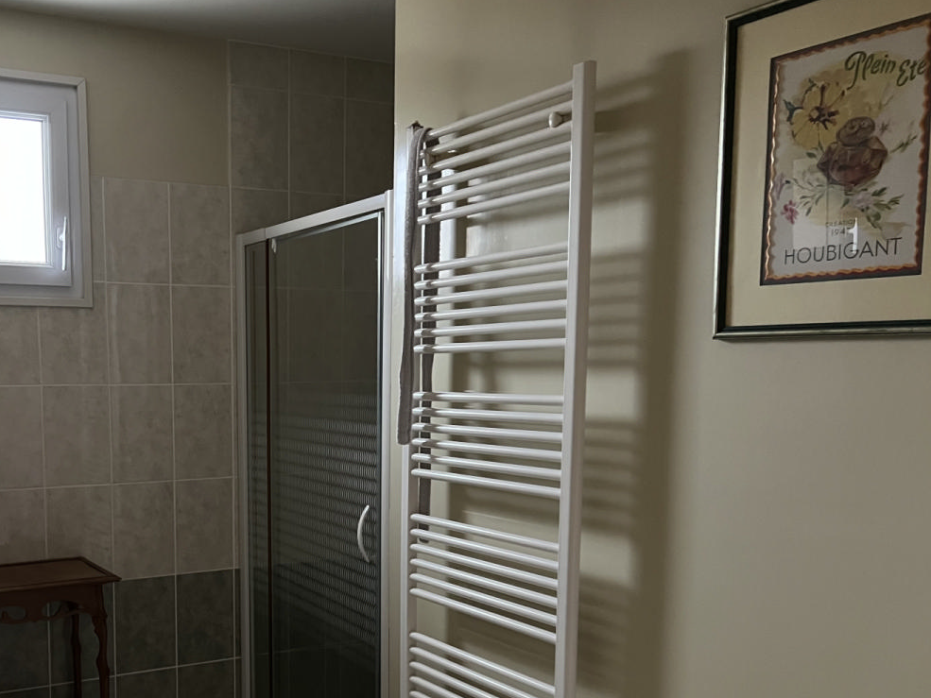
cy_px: 490
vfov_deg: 37.1
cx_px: 258
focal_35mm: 38
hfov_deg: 47.5
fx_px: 1022
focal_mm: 5.7
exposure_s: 1/25
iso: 500
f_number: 1.5
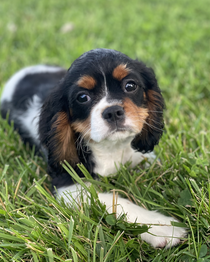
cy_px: 122
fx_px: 427
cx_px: 106
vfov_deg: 34.1
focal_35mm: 55
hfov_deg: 27.6
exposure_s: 1/122
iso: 100
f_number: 2
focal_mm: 6
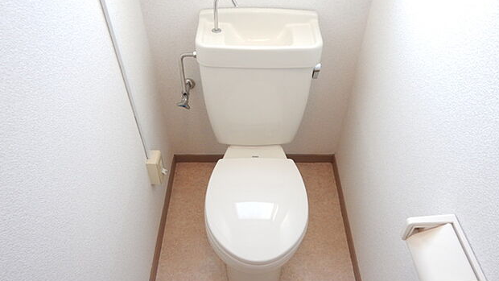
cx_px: 251
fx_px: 357
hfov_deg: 69.9
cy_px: 157
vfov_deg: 42.8
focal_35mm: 27
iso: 200
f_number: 2.8
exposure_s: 1/30
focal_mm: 4.3
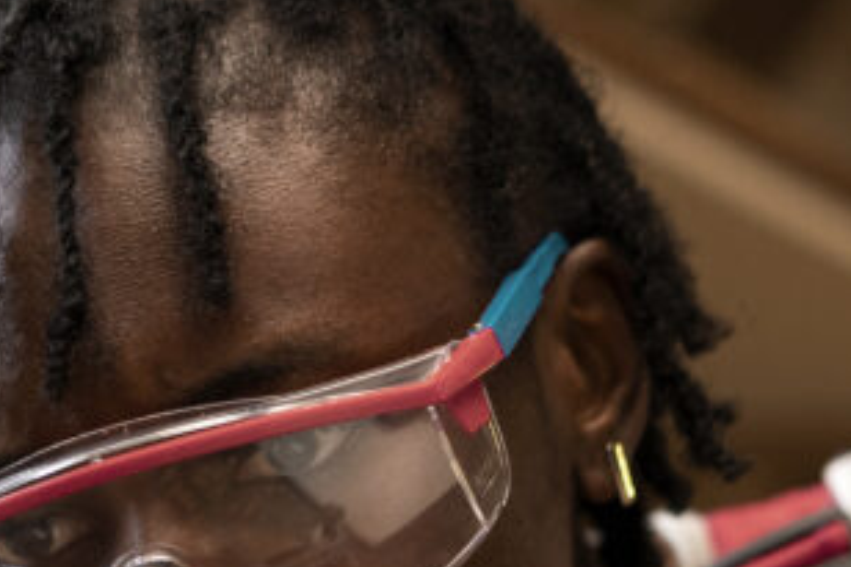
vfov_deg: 7.4
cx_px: 160
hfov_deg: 11.2
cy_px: 867
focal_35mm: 183
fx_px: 4323
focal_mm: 55
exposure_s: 1/100
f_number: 2.5
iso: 400
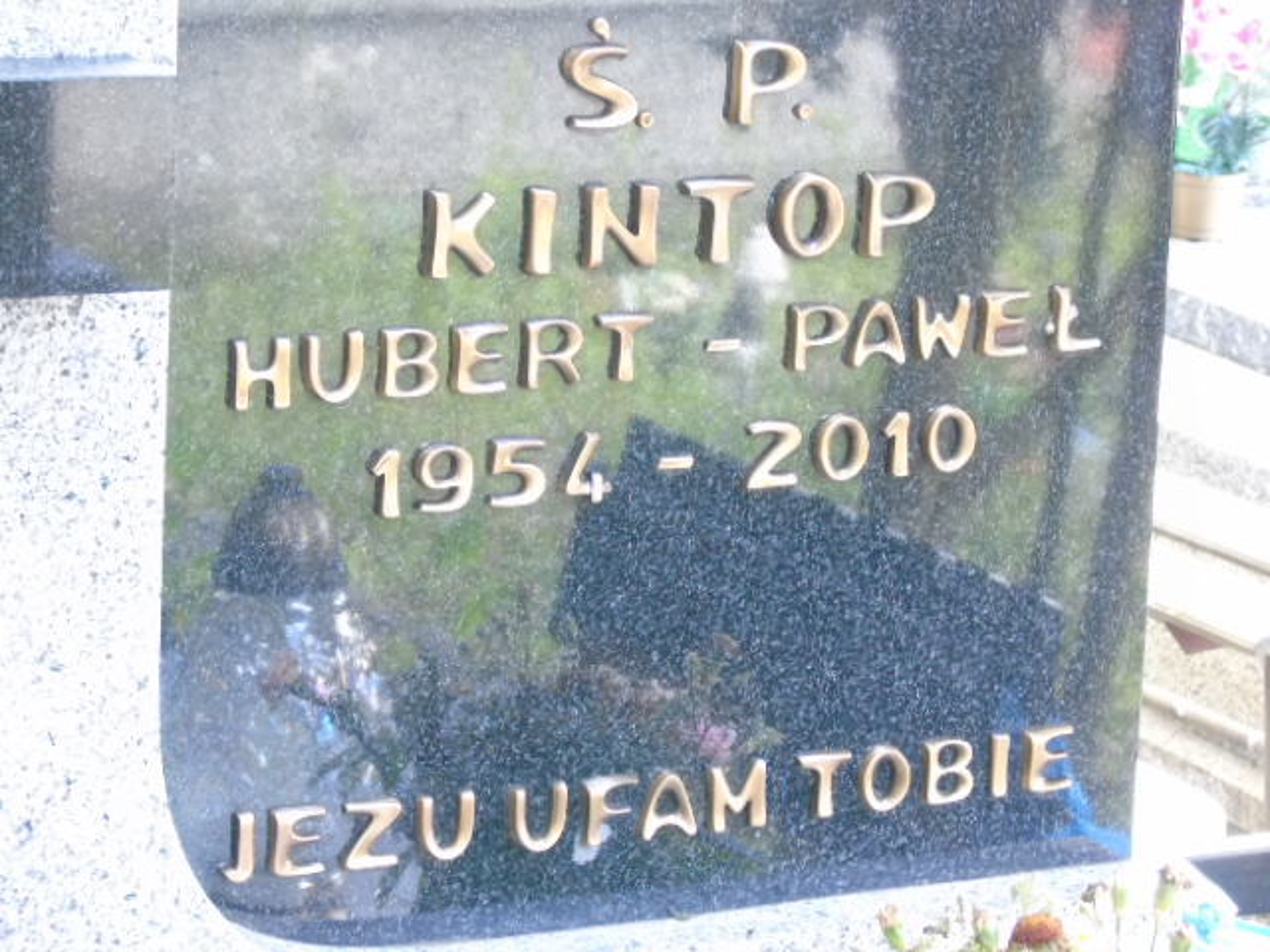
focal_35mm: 142
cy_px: 476
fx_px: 5210
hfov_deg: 13.9
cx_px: 635
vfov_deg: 10.4
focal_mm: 25
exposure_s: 1/15
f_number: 4.7
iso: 800
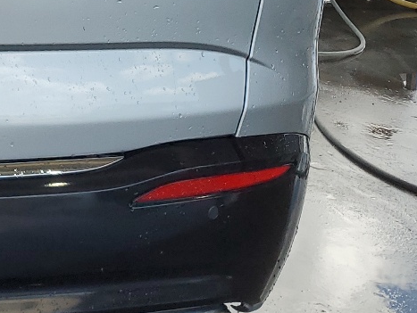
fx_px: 1073
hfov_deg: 18.9
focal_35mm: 89
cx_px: -237
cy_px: -120
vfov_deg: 15.6
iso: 50
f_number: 1.5
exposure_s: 1/1000
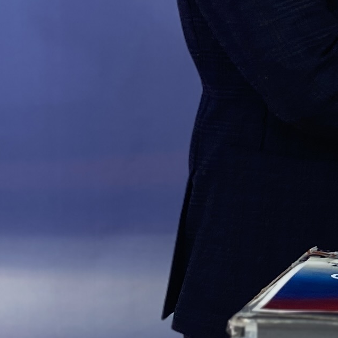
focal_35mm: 146
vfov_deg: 11.9
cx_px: 593
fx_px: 1613
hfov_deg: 11.2
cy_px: 70
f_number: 1.8
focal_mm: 4.25
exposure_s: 1/100
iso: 40
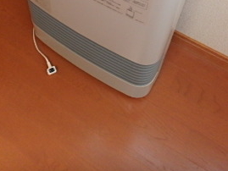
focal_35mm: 50
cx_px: 89
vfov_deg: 26.3
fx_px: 329
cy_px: -29
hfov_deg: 38.0
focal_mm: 3.7
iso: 320
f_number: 3.5
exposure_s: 1/30
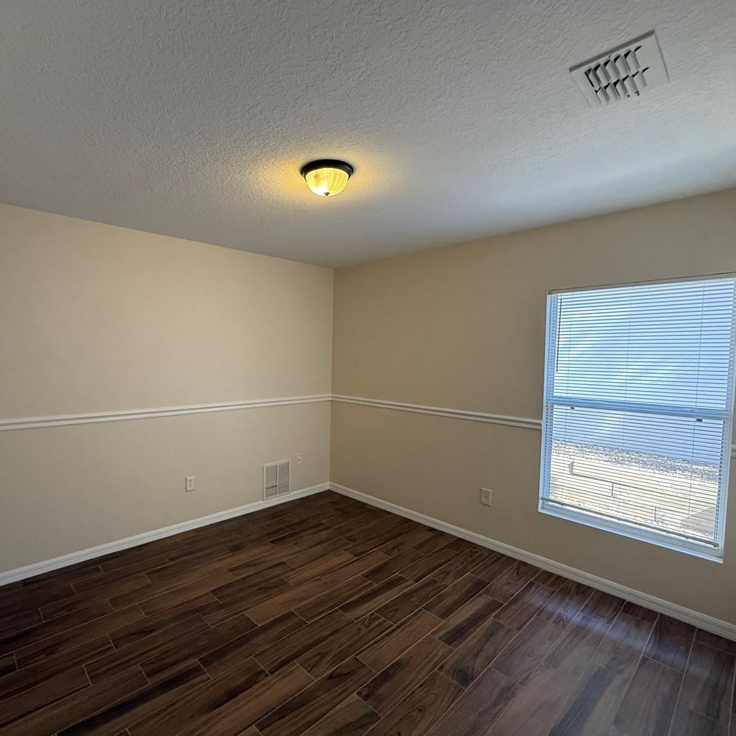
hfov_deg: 82.9
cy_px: 373
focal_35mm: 17
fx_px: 409
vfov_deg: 84.0
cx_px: 293
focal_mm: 2.22
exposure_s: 1/120
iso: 400
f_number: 2.2
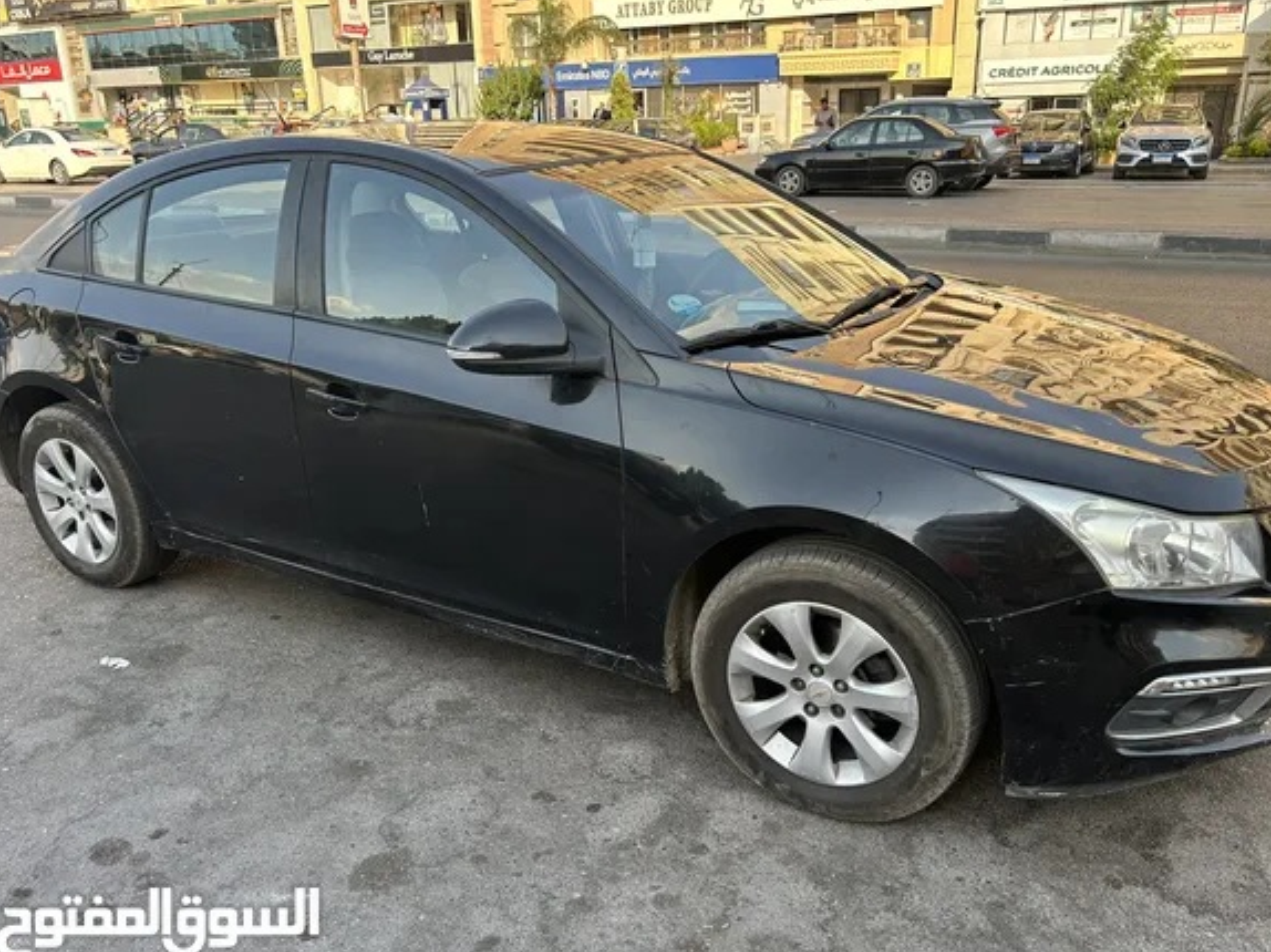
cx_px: 651
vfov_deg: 48.1
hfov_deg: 61.7
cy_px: 518
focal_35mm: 29
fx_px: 1064
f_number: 1.5
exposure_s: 1/601
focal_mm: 5.7
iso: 50
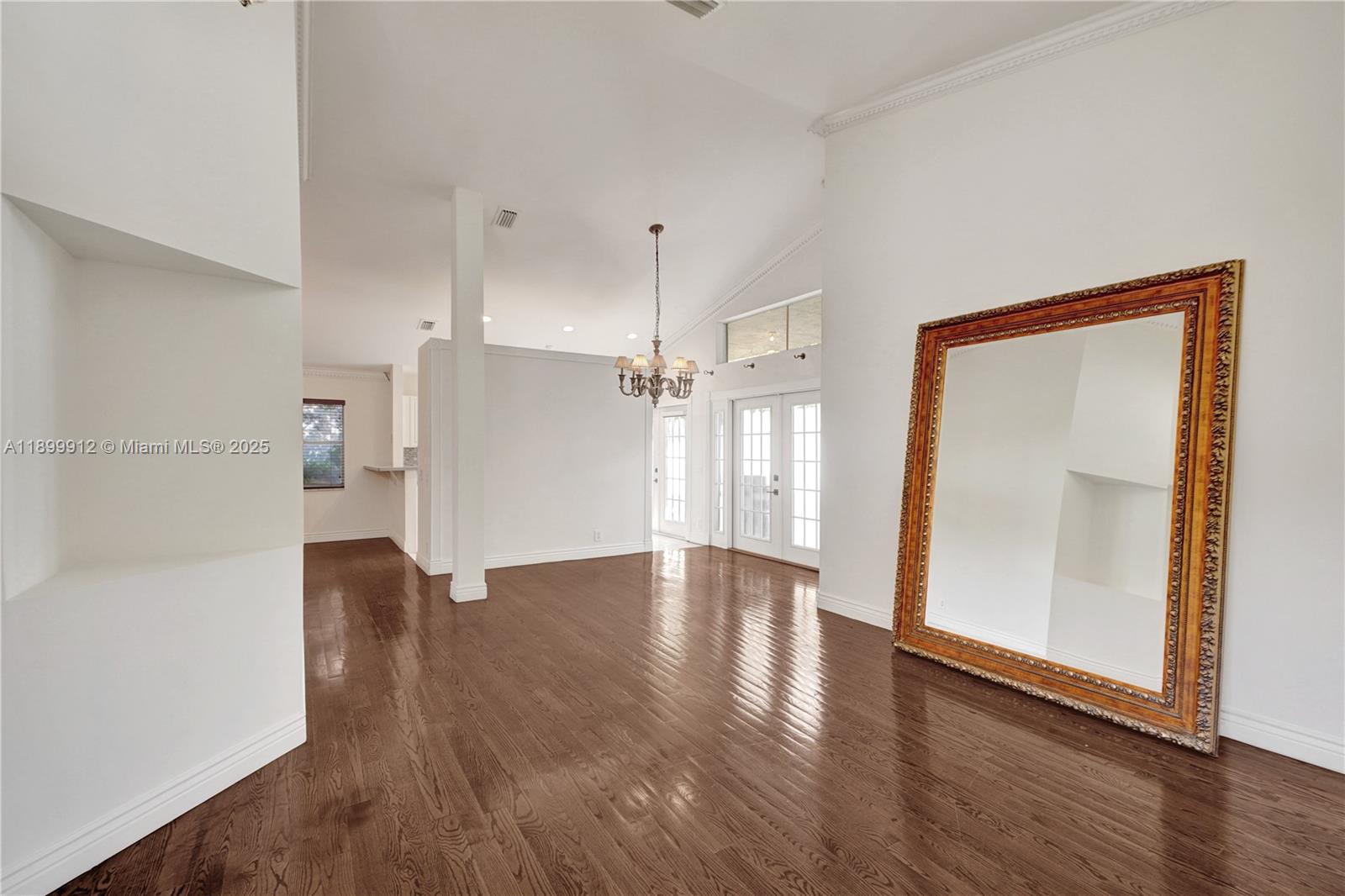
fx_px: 598
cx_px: 672
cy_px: 448
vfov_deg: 73.7
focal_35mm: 16
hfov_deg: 96.7
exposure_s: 1/100
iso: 640
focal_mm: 16
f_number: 4
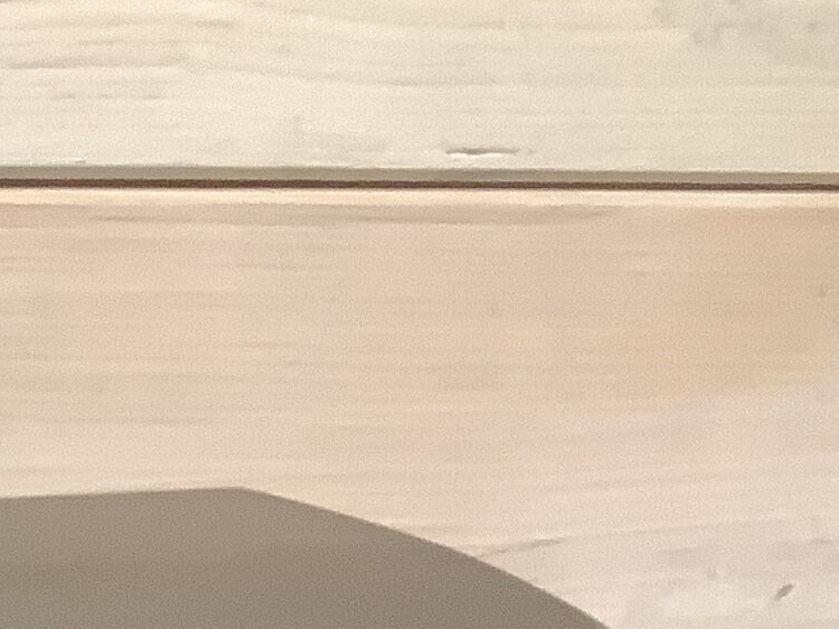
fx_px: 3271
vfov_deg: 10.0
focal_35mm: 135
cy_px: 1350
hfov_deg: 13.4
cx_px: -583
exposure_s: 1/50
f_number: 2.4
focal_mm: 3.3
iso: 250
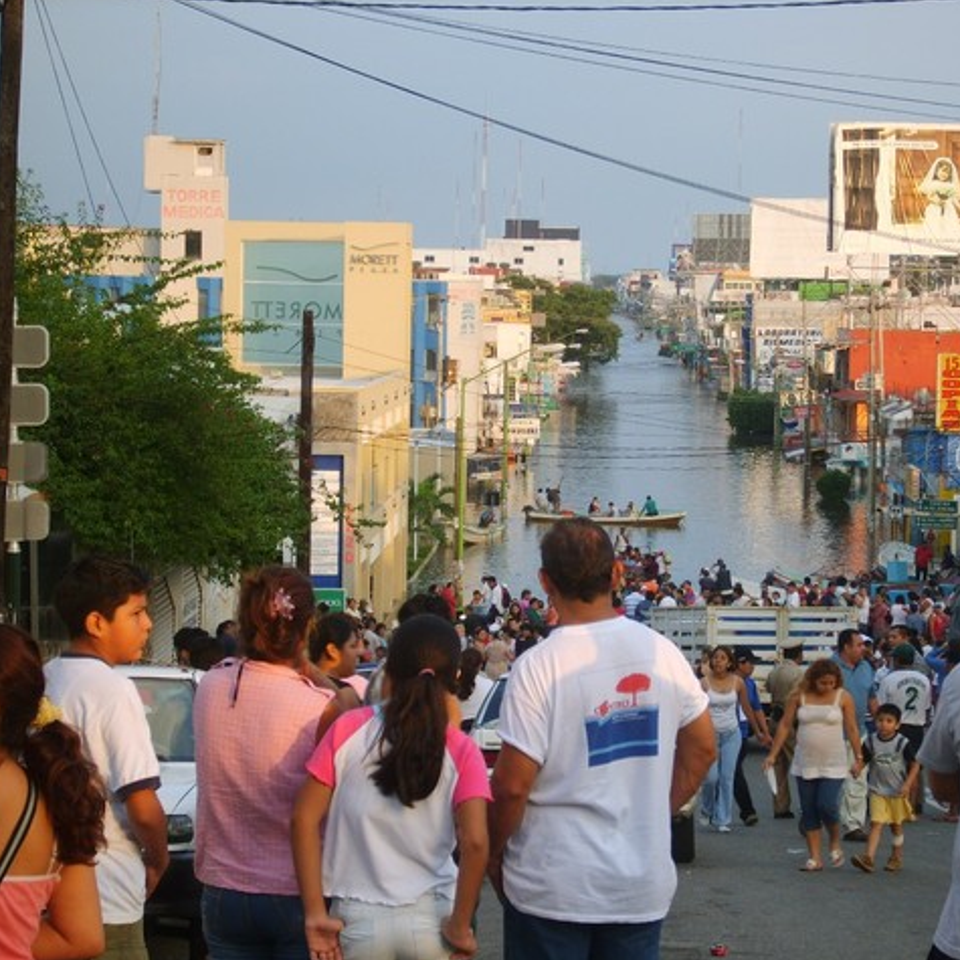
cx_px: 612
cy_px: 479
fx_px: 3922
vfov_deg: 14.0
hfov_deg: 13.9
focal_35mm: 125
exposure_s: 1/60
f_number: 5.1
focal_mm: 22.2
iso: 54
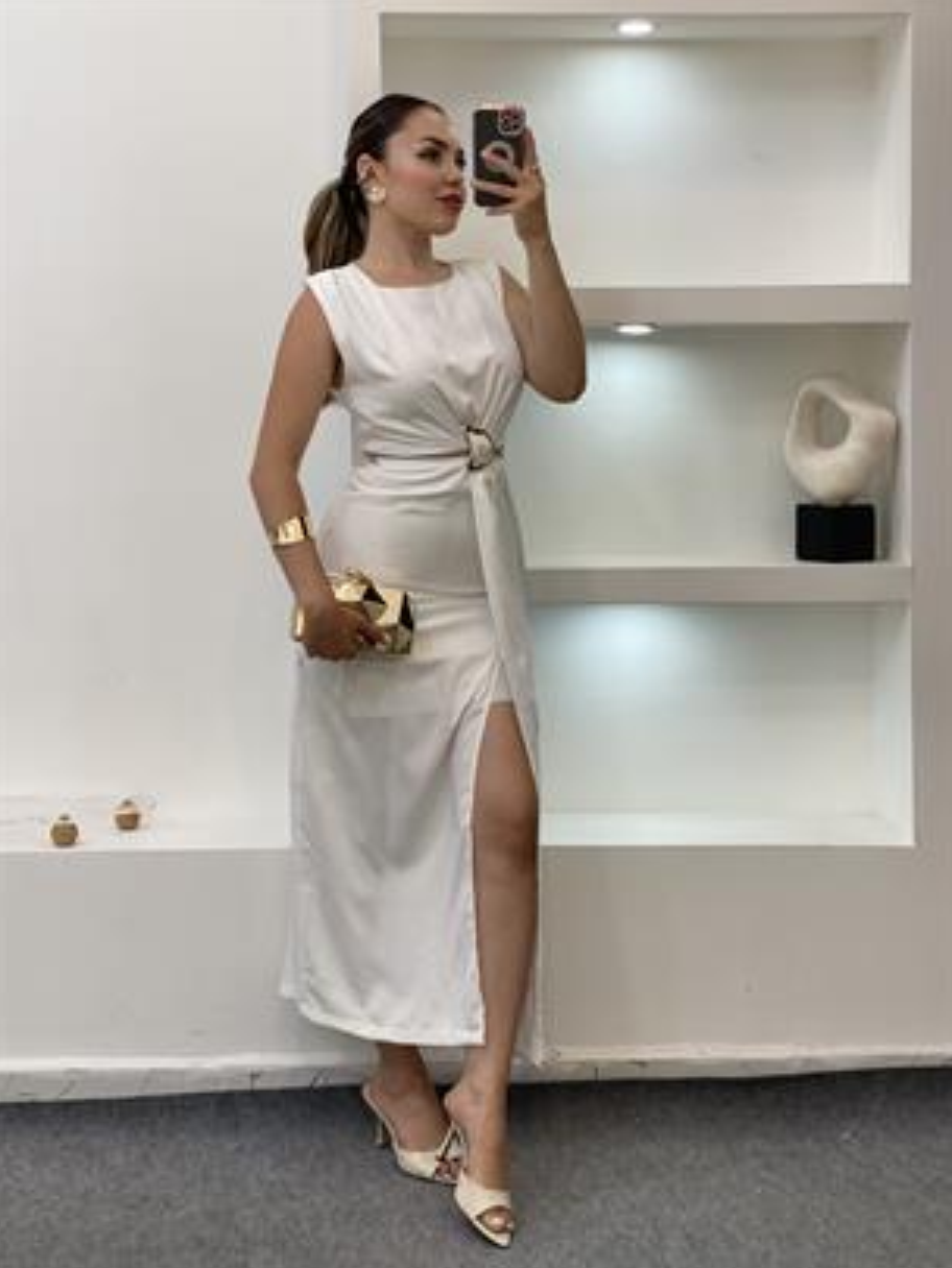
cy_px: 637
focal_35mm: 53
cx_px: 470
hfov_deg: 27.5
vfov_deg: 36.2
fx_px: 1942
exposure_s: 1/100
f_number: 2
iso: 50
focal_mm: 6
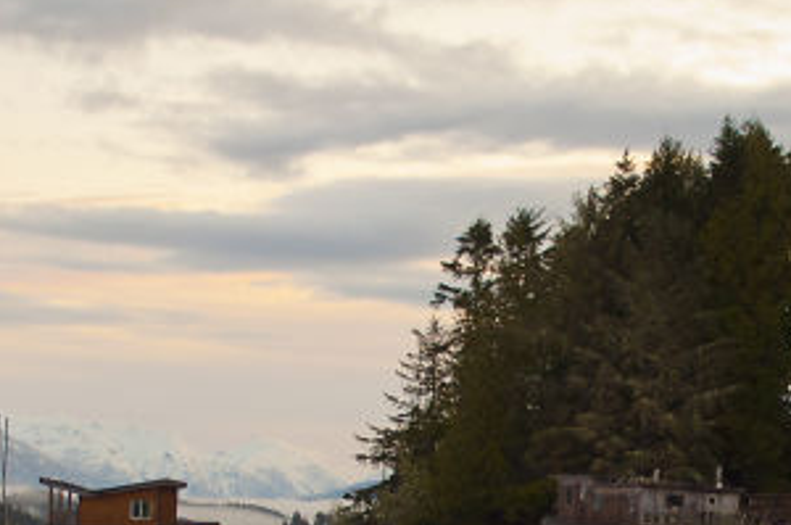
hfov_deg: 16.1
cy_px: 567
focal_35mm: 127
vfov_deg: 10.6
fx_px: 2796
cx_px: 504
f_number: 4.5
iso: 400
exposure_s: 1/60
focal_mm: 29
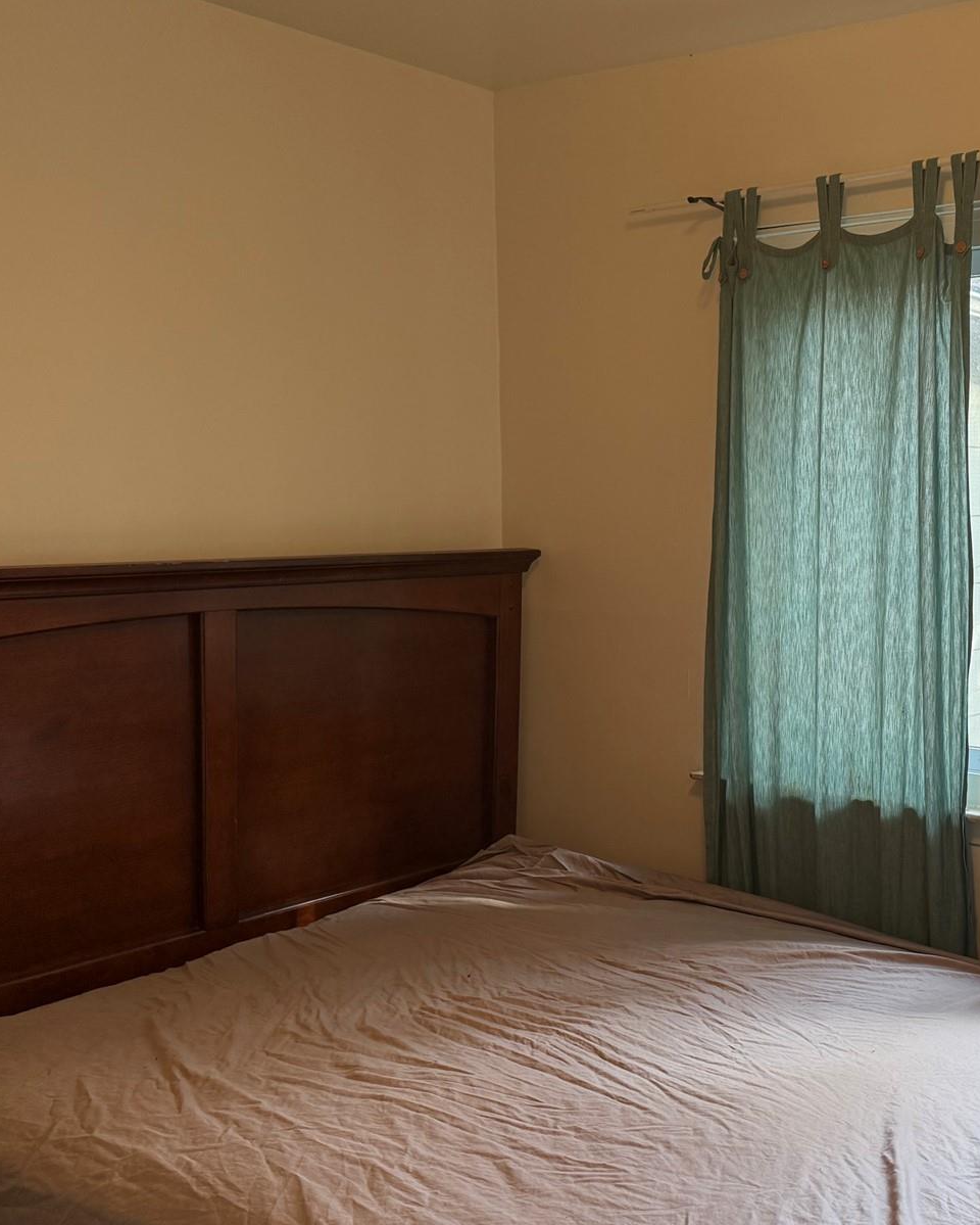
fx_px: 1449
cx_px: 762
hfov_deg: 36.3
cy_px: 637
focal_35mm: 40
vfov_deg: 45.8
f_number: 1.78
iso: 125
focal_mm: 6.76
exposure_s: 1/120
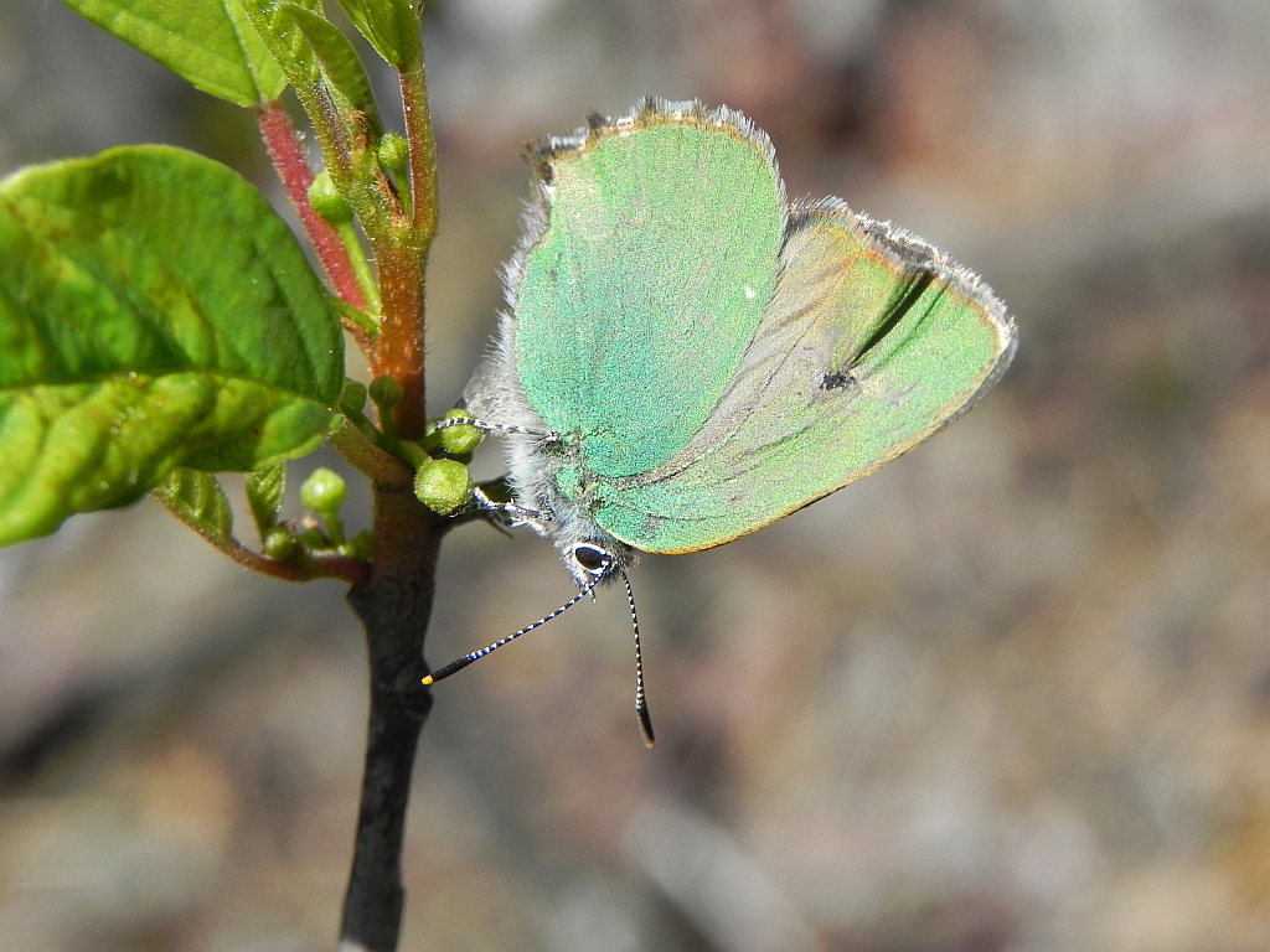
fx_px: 3852
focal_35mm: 105
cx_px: 635
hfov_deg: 18.7
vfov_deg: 14.1
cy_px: 476
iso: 160
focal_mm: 18.8
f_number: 5.6
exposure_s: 1/528
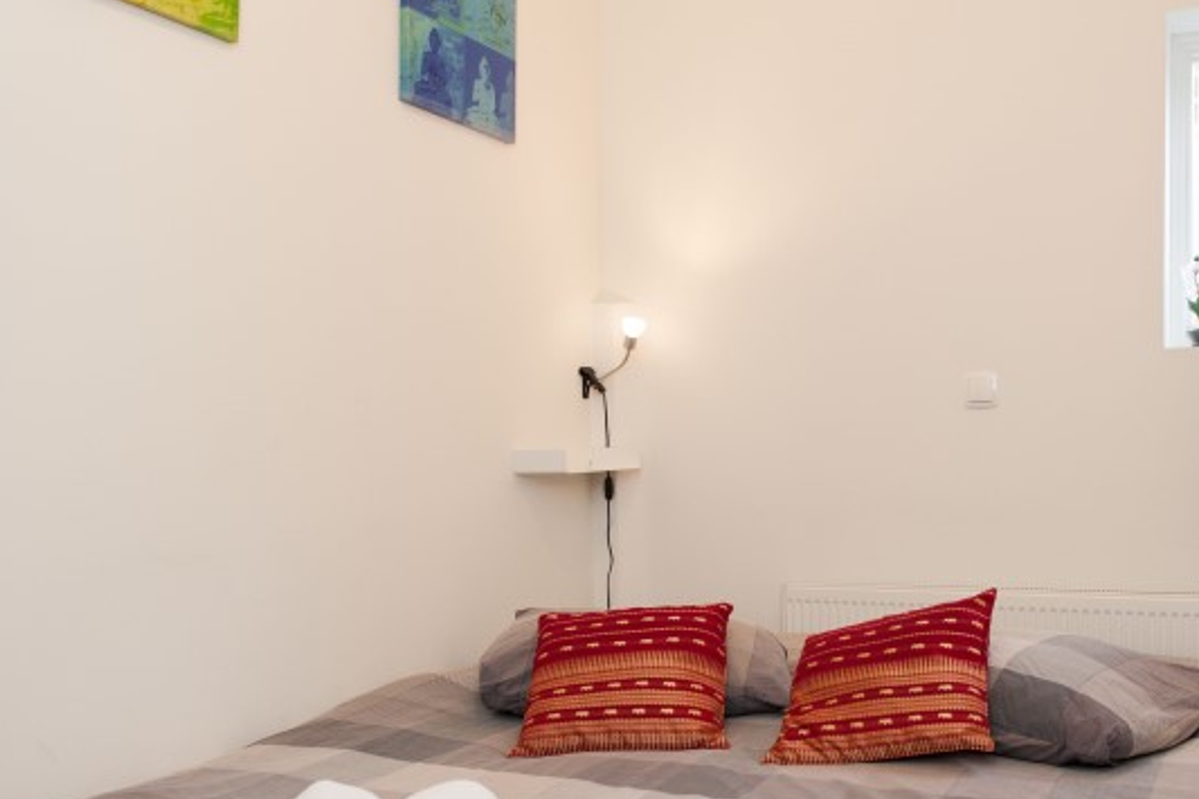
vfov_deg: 36.5
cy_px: 527
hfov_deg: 52.1
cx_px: 805
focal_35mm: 36
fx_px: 1199
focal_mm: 24
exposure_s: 1/60
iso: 800
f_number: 4
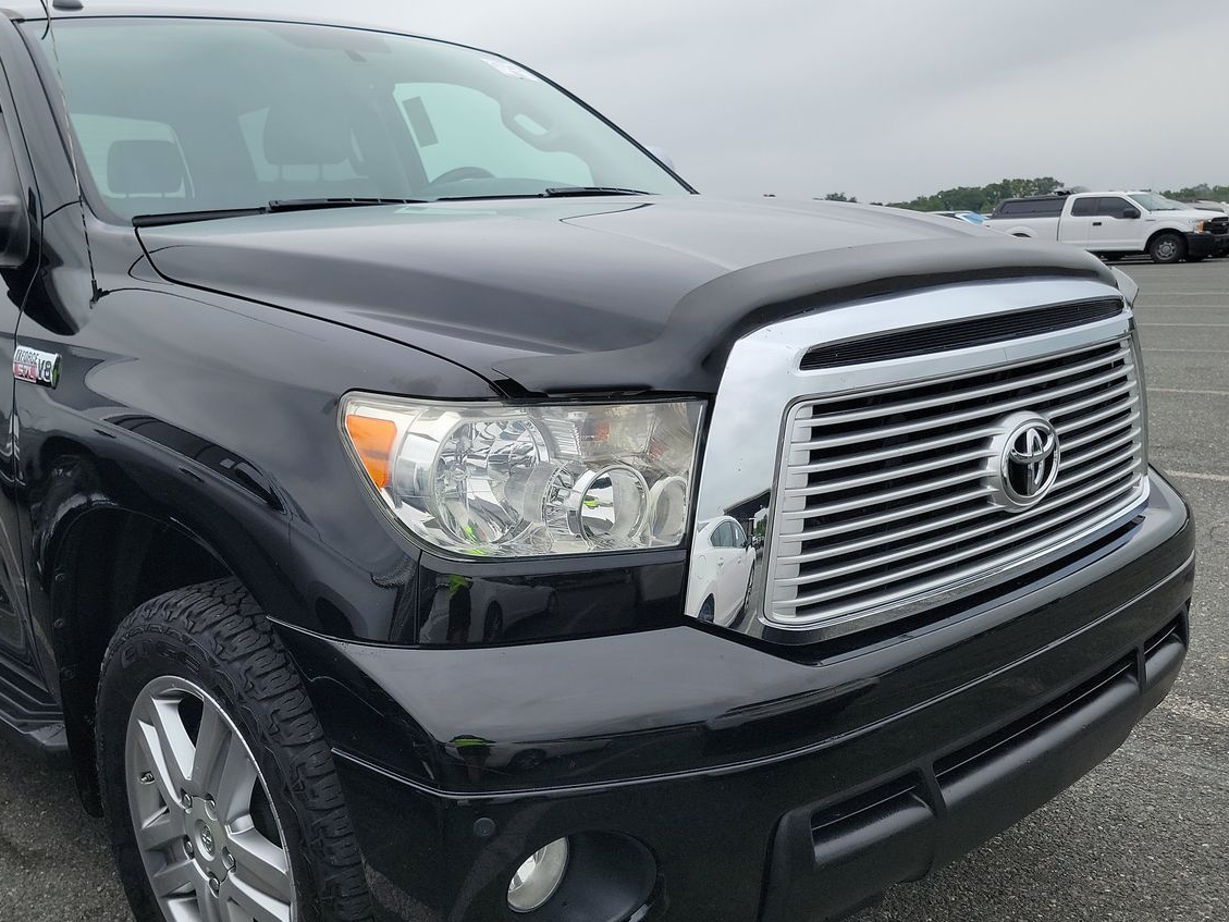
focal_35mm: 34
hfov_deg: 53.1
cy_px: 531
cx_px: 429
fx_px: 1207
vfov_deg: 41.7
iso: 50
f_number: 1.8
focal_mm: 6.7
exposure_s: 1/204
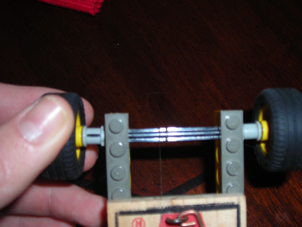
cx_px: 174
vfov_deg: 30.8
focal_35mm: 47
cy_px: 131
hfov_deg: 40.3
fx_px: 410
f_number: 3.2
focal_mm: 6.3
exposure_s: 1/60.1
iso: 50
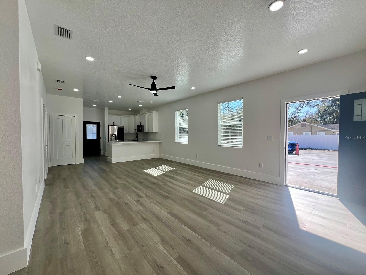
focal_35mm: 13
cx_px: 183
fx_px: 137
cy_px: 138
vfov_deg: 89.9
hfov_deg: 106.2
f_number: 1.8
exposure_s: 1/307
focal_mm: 1.57
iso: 32
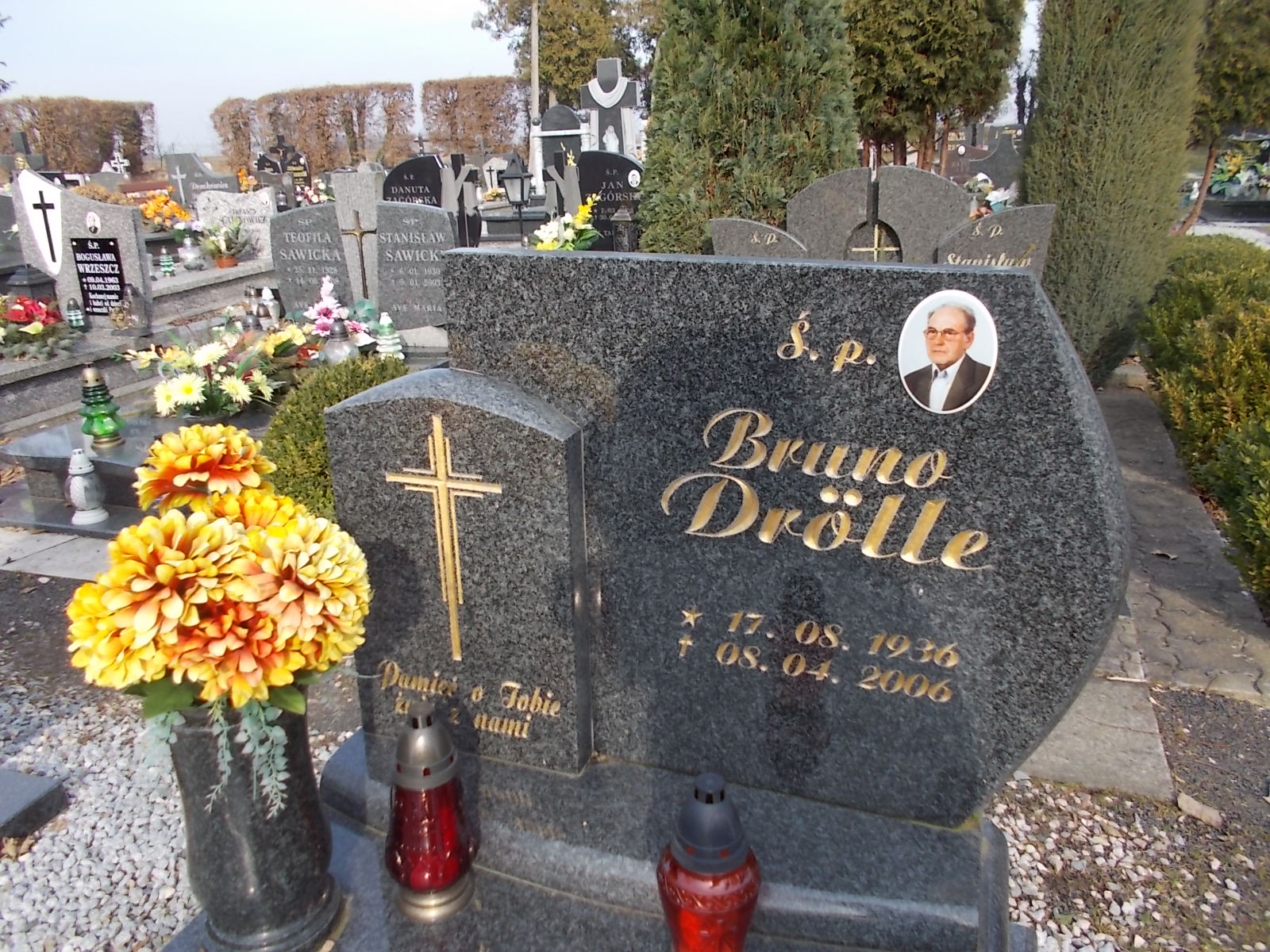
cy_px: 476
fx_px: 954
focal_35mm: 26
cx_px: 635
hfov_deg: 67.3
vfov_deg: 53.1
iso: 80
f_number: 3.2
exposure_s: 1/320
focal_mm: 4.6
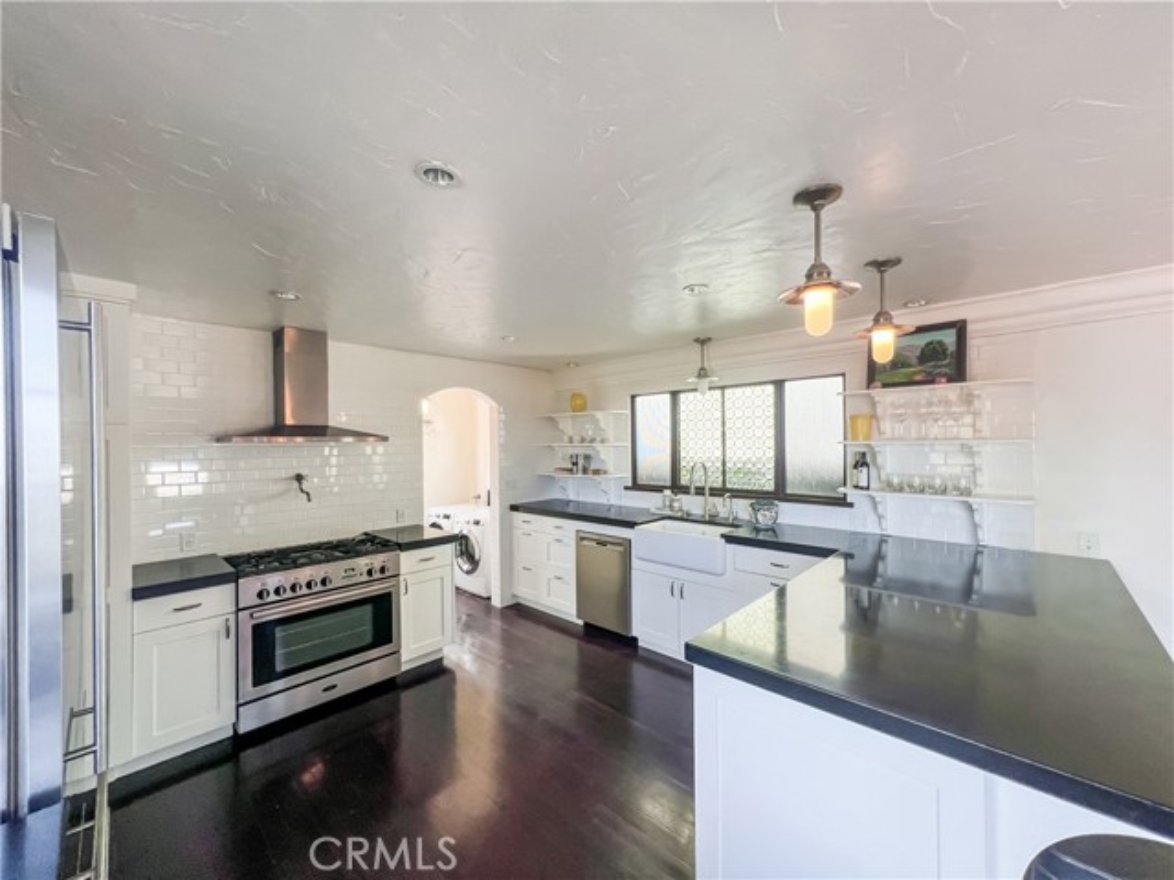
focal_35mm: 13
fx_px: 441
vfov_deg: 89.9
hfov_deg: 106.2
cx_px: 587
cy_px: 440
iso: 200
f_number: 1.8
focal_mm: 1.57
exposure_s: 1/120
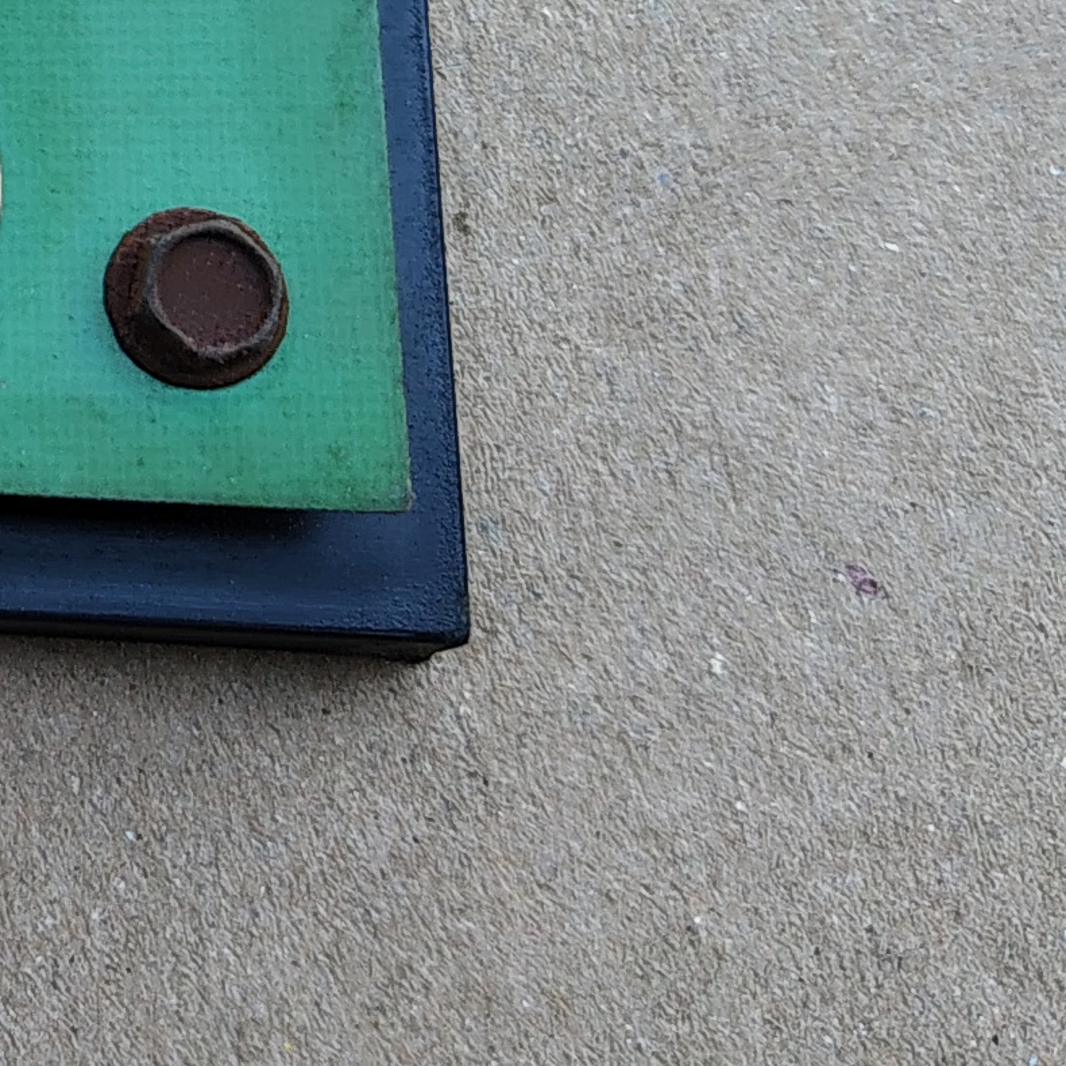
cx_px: -1024
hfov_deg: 13.6
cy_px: -433
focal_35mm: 110
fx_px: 3832
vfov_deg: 14.9
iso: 100
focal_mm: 5.56
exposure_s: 1/404
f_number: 1.8
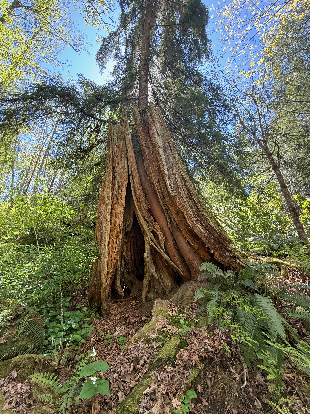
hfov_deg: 85.7
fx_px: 167
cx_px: 155
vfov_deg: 102.1
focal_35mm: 14
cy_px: 207
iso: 125
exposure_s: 1/99
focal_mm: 2.22
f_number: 2.2
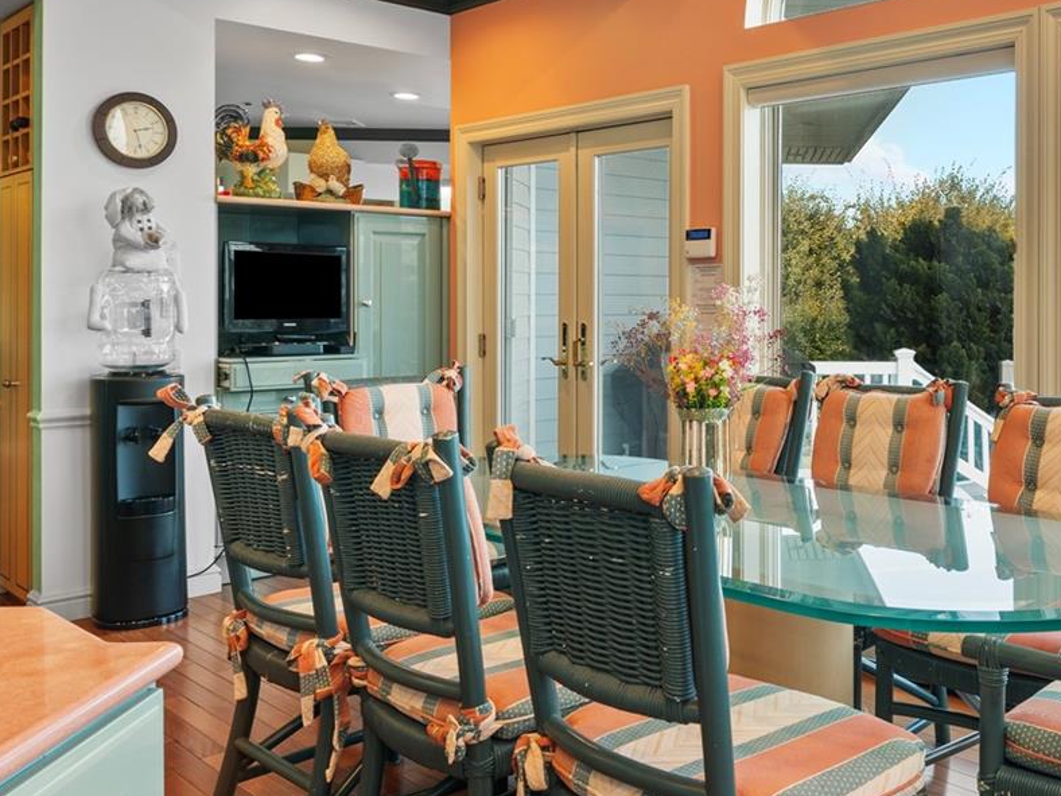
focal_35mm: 35
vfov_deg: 40.4
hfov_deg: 50.2
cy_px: 298
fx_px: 1073
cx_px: 809
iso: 400
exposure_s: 1/5
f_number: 8
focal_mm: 14
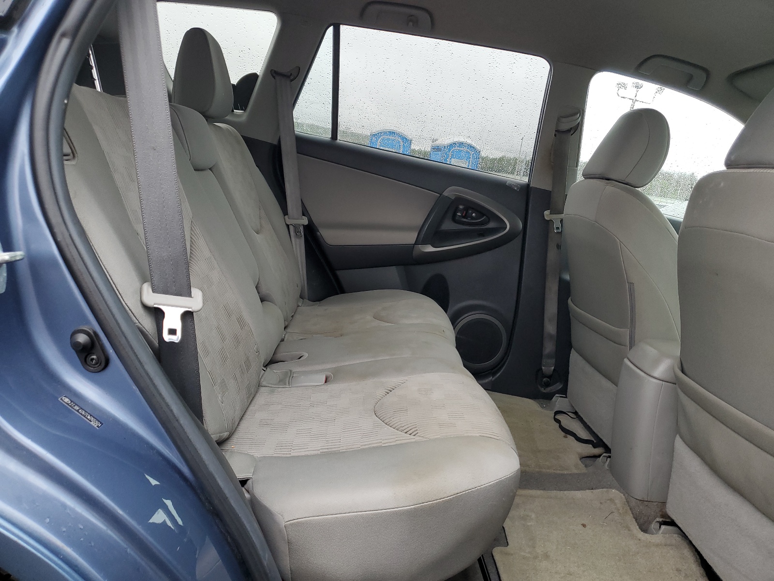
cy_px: 290
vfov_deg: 53.1
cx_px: 387
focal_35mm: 26
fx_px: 581
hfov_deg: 67.3
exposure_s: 1/120
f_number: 1.5
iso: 58
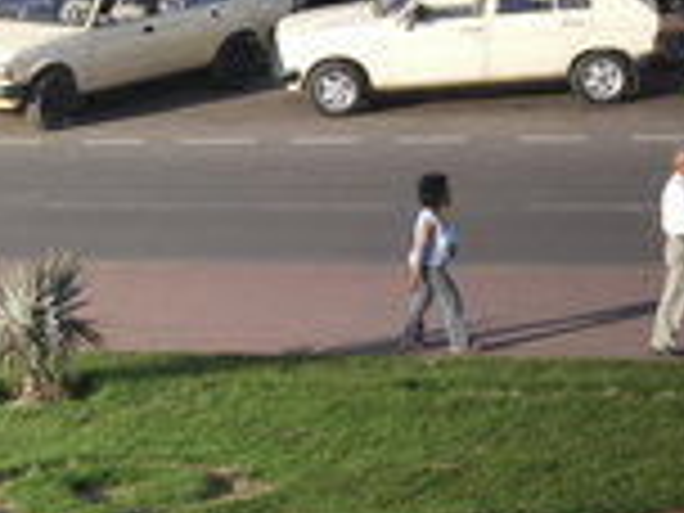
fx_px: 6639
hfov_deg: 5.9
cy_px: 320
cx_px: -81
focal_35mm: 336
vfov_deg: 4.4
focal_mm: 18.9
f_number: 5.9
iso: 64
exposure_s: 1/100
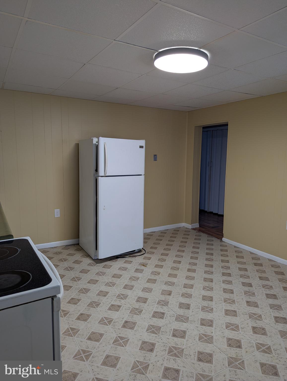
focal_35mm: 24
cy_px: 190
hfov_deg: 56.9
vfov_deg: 71.5
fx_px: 265
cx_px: 144
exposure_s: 1/60
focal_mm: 6.81
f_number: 1.85
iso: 90
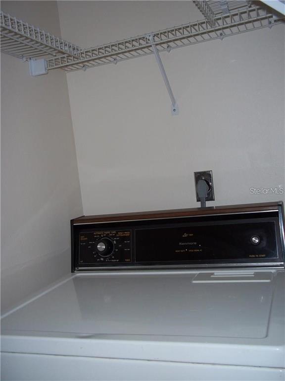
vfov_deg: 51.4
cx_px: 142
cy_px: 190
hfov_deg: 39.7
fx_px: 395
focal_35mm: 36
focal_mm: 6.5
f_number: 3.1
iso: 80
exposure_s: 1/30
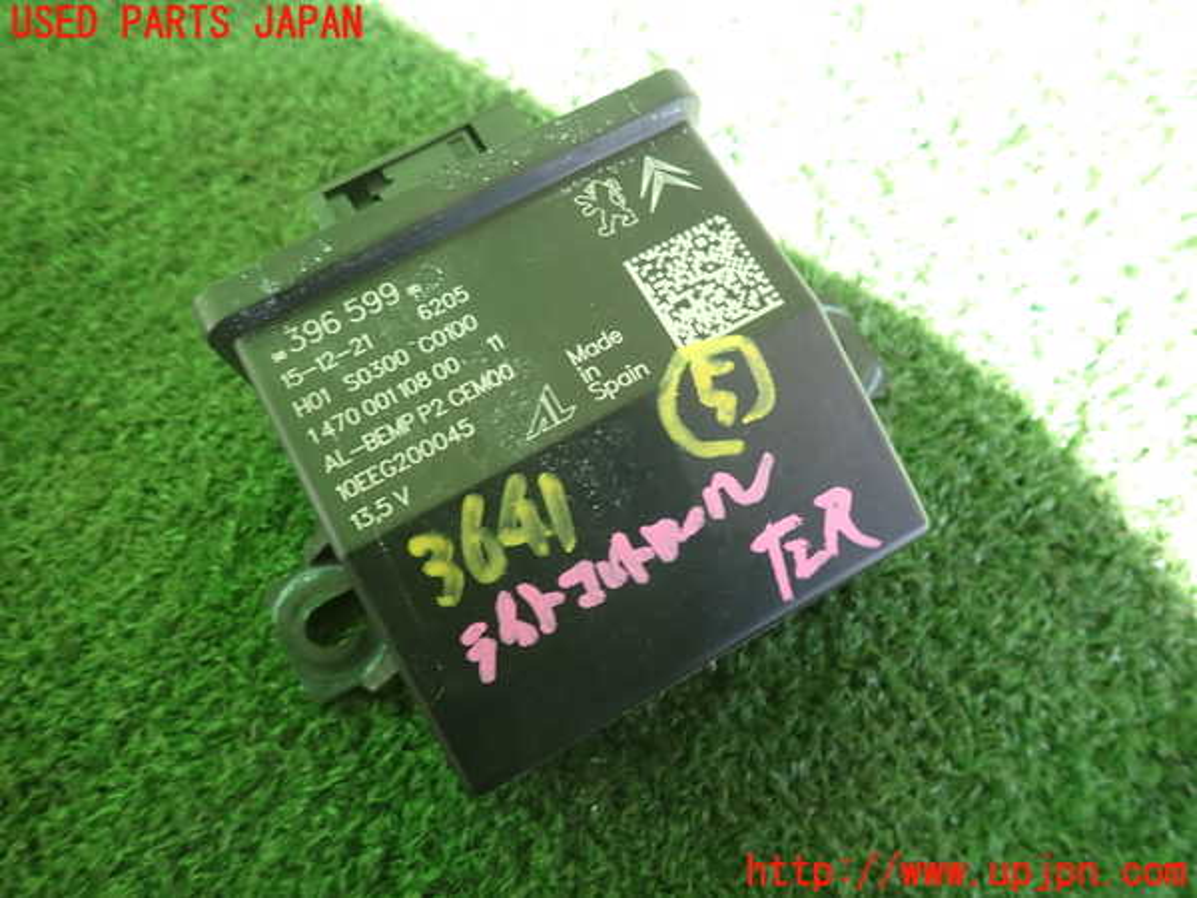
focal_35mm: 25
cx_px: 598
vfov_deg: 54.9
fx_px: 864
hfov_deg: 69.4
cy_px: 449
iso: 100
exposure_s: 1/60
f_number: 2
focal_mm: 4.5
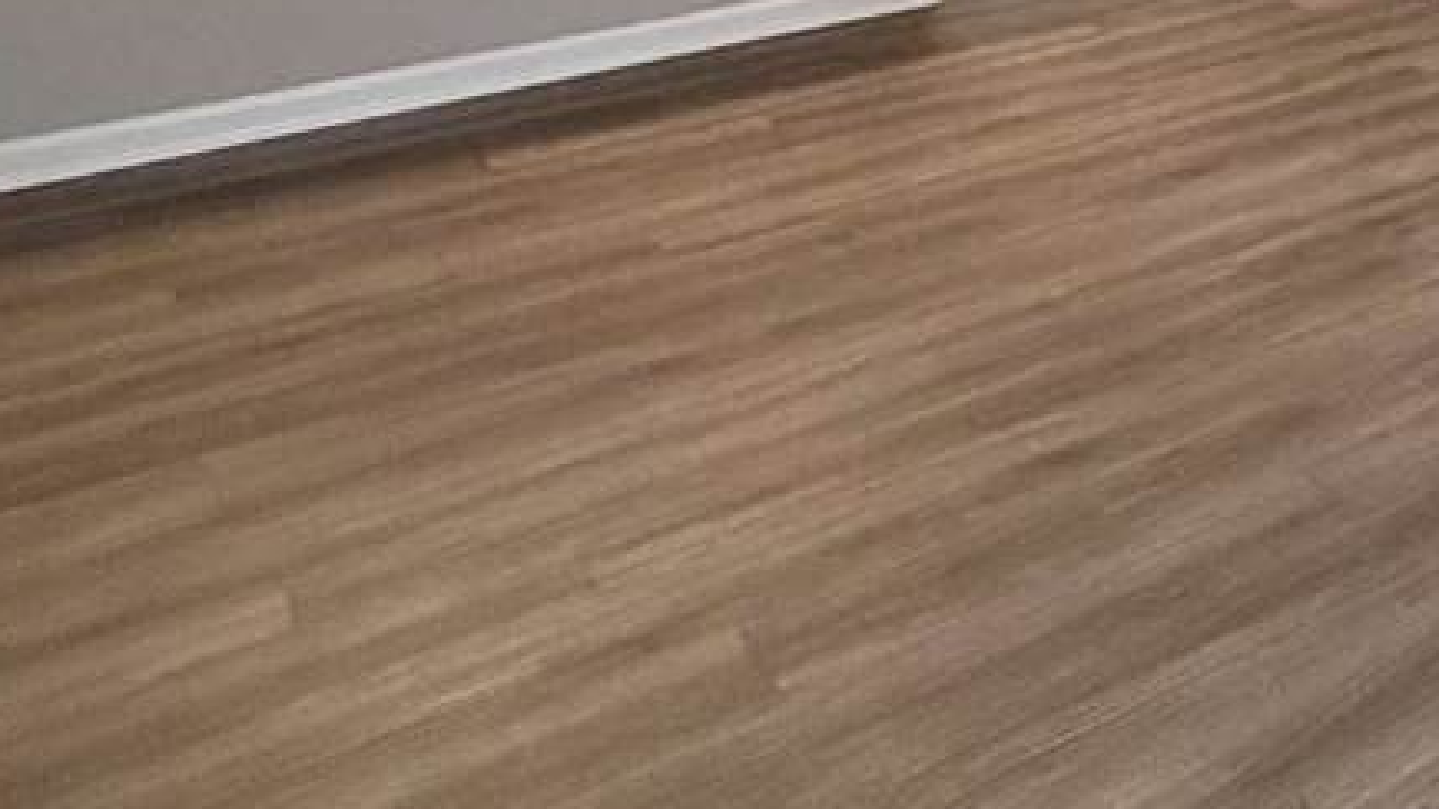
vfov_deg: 21.4
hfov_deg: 33.3
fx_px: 1717
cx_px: 1873
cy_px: -464
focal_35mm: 45
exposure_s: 1/60
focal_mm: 2.22
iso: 320
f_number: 2.2
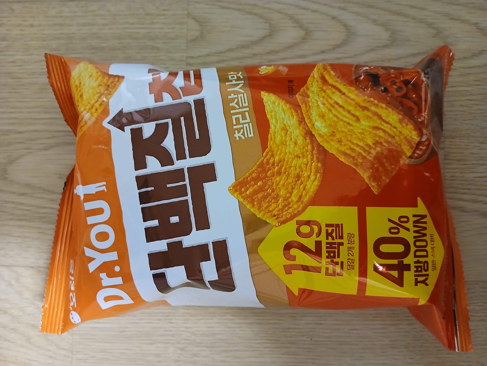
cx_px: 244
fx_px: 366
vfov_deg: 53.1
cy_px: 183
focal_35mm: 26
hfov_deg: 67.3
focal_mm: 3.98
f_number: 1.8
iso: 640
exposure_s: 1/20
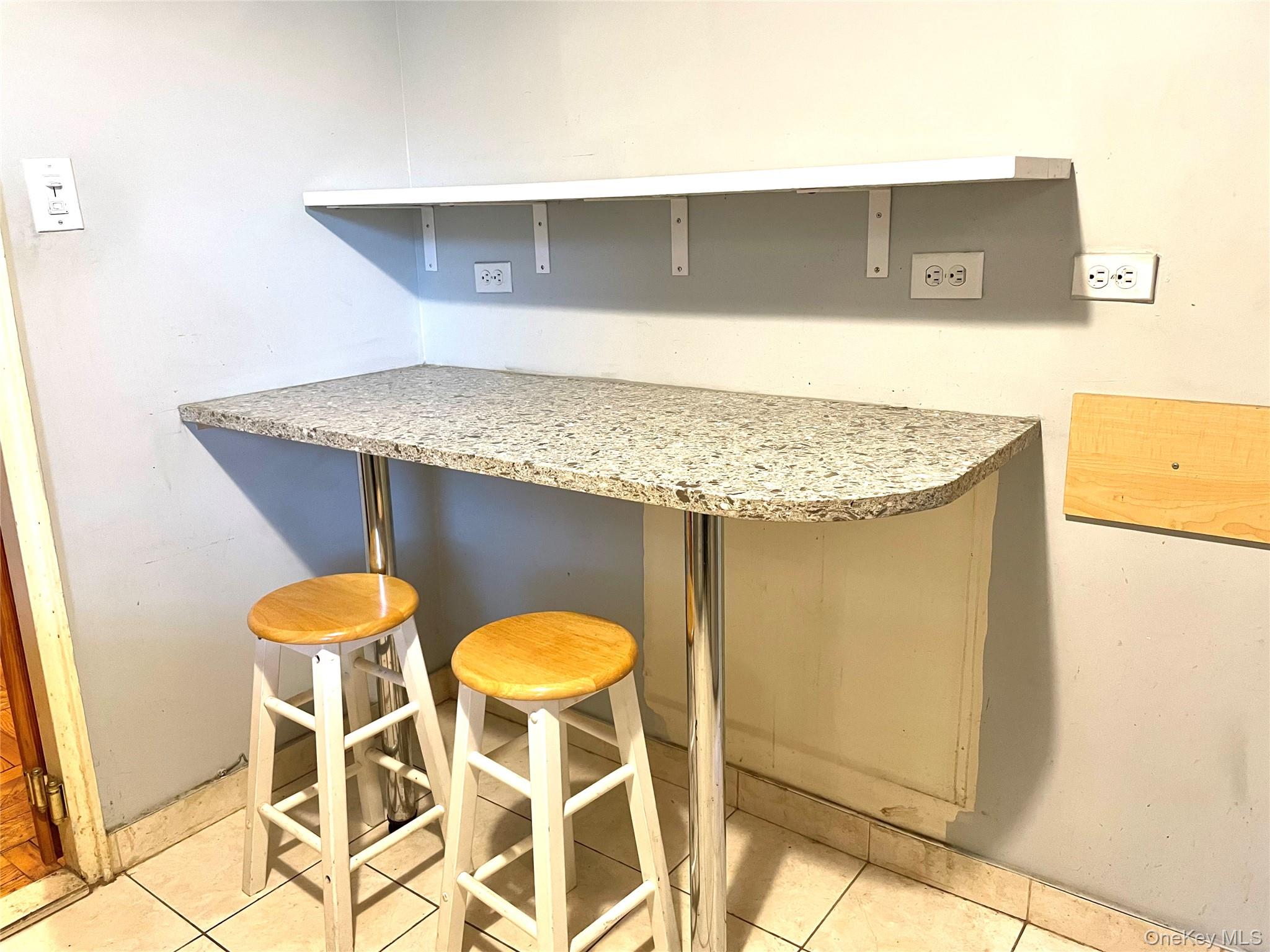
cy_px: 476
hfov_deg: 67.3
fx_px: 954
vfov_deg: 53.1
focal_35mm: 26
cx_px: 635
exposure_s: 1/60
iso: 250
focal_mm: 4.2
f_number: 1.6
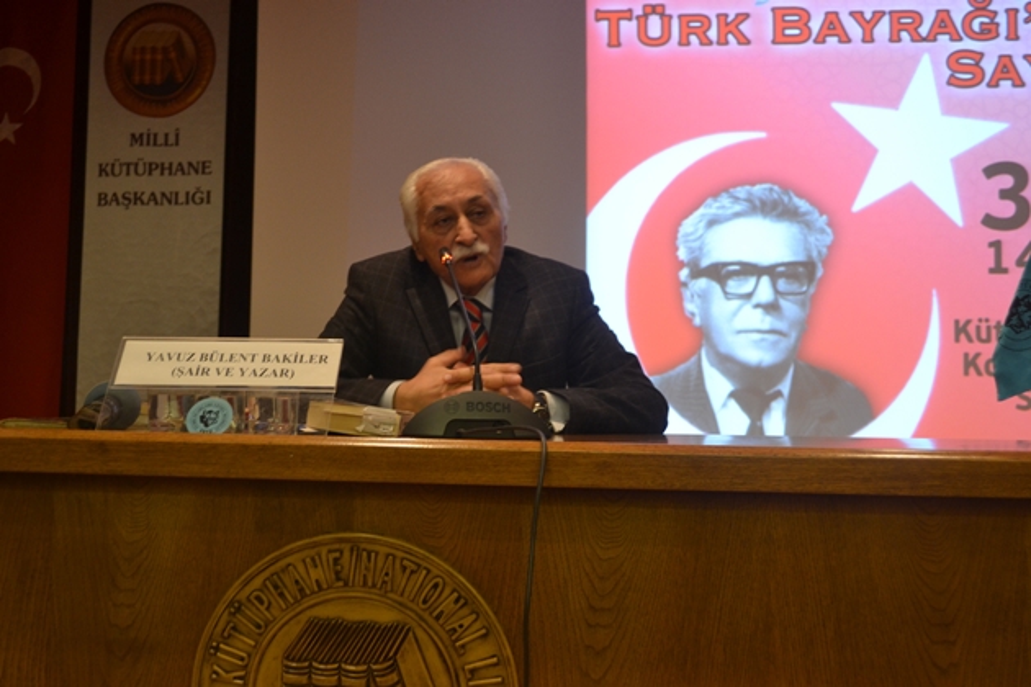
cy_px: 344
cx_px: 516
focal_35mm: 42
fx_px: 1203
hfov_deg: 46.4
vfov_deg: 31.9
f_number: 4.5
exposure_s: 1/15
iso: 900
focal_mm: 28
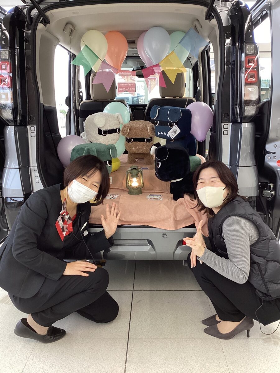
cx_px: 140
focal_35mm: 31
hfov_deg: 45.4
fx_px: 334
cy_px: 186
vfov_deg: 58.4
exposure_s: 1/60
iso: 64
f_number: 2.4
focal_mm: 3.3
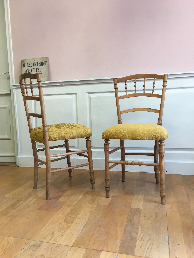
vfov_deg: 61.7
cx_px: 97
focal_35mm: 29
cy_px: 129
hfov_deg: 48.2
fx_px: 217
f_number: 2.2
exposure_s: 1/33
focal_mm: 4.15
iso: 64
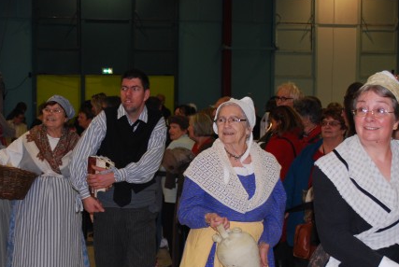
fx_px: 899
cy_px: 158
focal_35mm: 81
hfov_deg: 24.9
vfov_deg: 16.9
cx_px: 144
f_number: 5.3
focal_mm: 36
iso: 320
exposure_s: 1/60
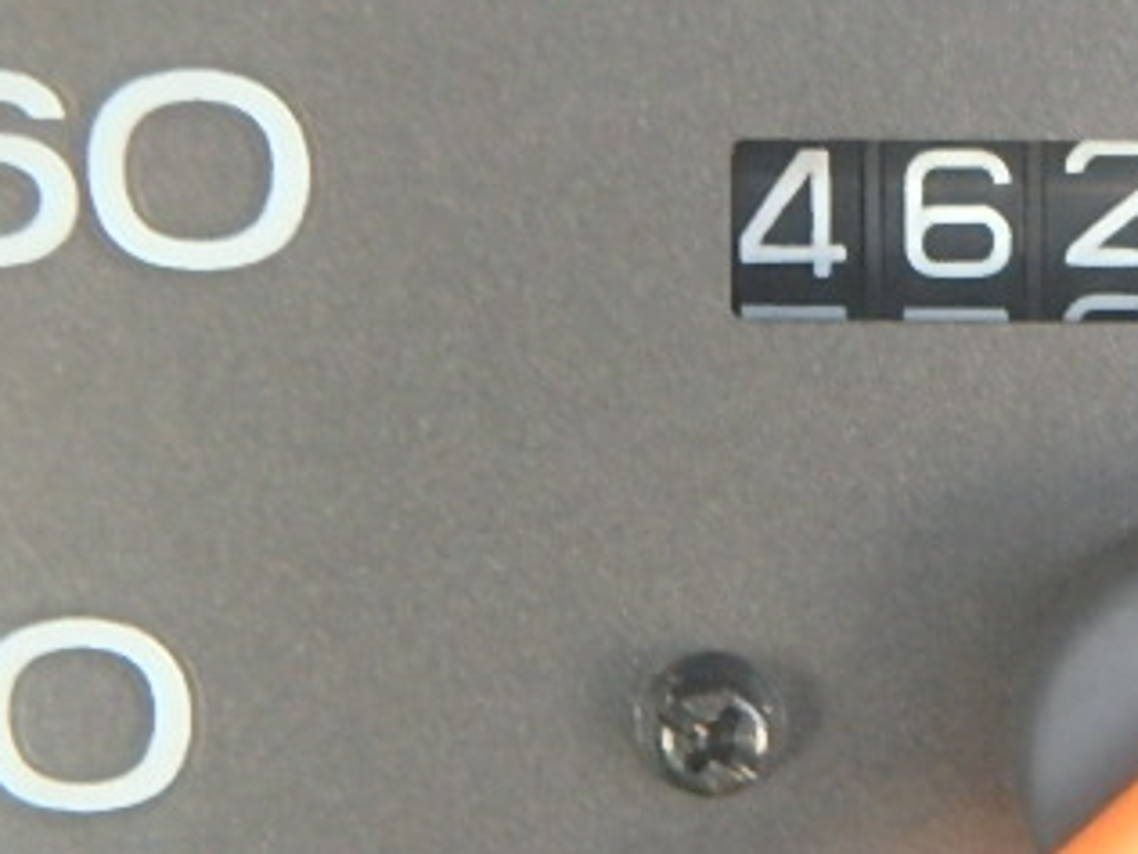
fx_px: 2992
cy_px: 616
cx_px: 1070
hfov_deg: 21.0
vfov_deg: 16.2
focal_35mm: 91
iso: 800
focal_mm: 8.1
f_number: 5.2
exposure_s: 1/30
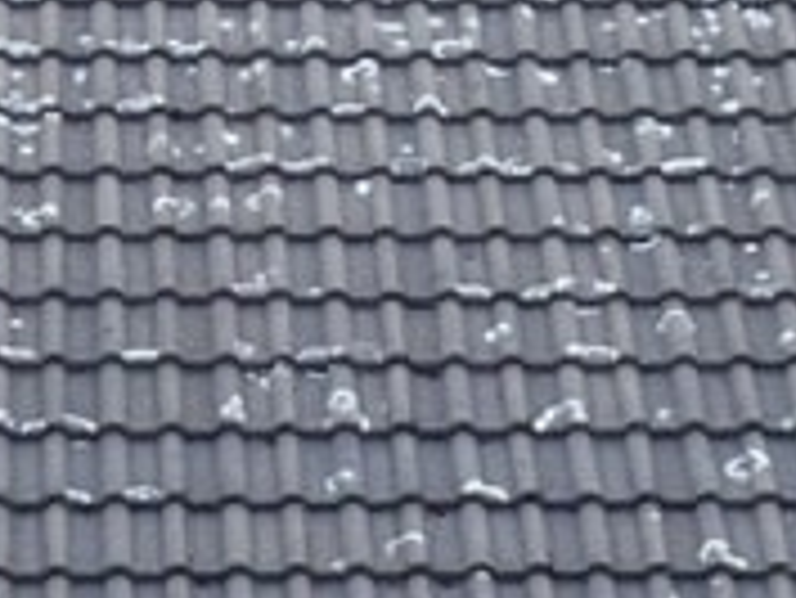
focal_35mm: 292
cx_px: 229
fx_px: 6719
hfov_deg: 6.8
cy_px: 735
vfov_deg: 5.1
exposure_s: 1/80
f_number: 4
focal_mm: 15.64
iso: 400
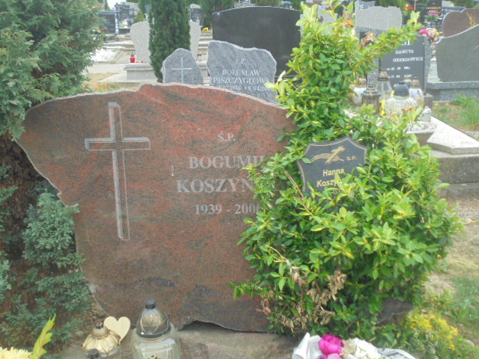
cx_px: 240
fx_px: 595
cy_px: 180
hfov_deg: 43.9
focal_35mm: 43
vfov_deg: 33.6
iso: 100
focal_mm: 7.8
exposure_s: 1/80
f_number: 4.5
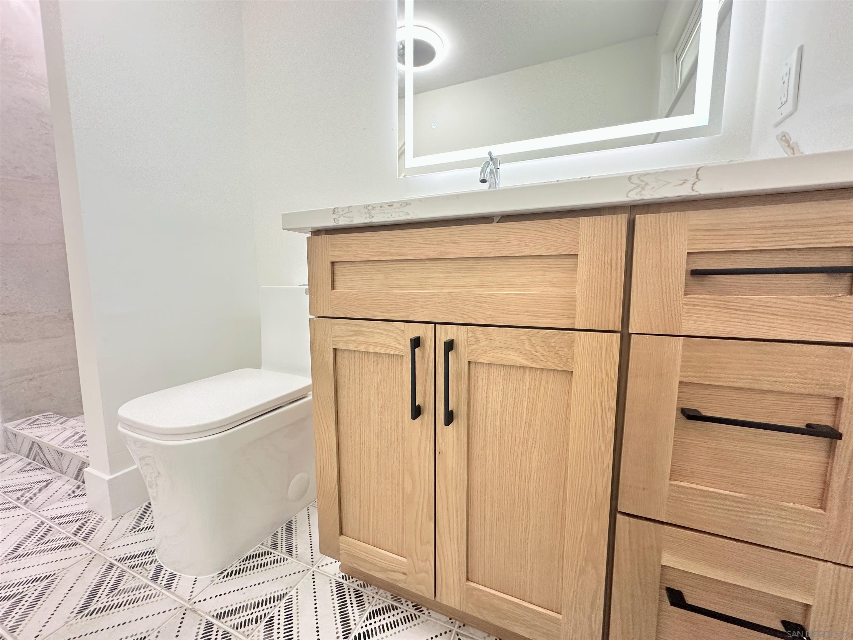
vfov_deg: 85.7
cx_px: 426
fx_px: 345
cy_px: 320
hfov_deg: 102.1
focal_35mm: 14
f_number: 2.2
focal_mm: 2.22
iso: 320
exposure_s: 1/87
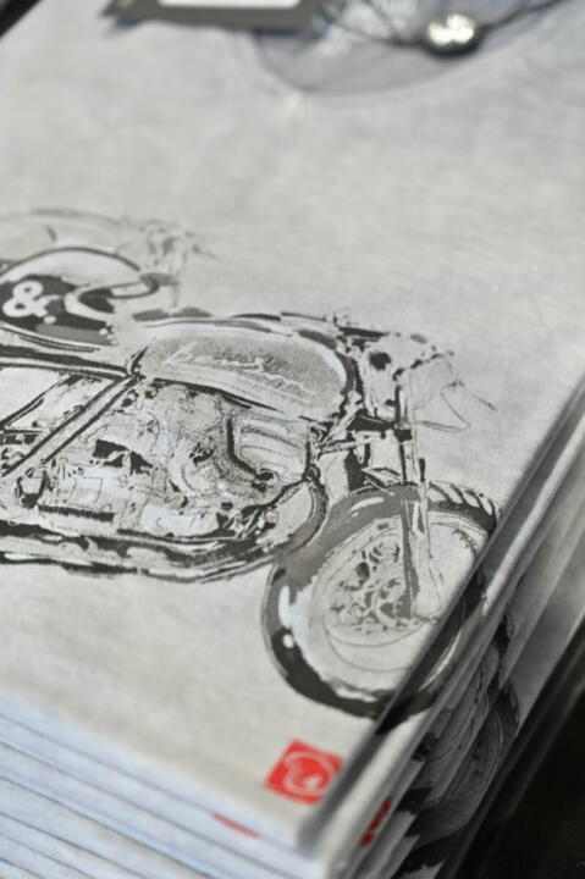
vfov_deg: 28.9
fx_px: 1709
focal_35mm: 70
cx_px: 292
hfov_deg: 19.4
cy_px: 440
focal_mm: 70
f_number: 4
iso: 2200
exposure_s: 1/80
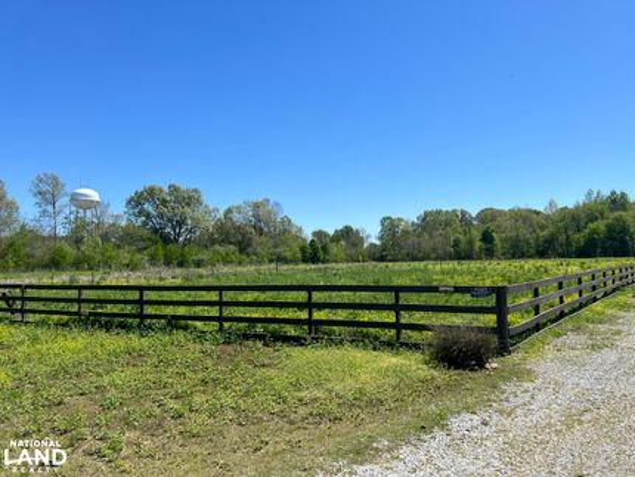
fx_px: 477
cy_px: 238
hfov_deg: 67.3
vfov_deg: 53.1
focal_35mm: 26
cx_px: 318
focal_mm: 5.7
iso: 50
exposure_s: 1/4630
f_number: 1.5
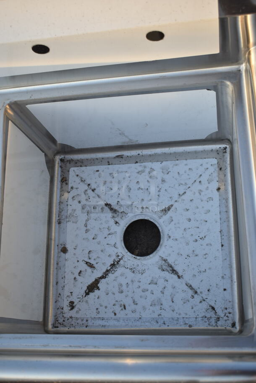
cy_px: 192
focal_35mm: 45
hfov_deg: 29.9
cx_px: 128
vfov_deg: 43.6
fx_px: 479
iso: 125
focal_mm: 30
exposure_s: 1/125
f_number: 4.2
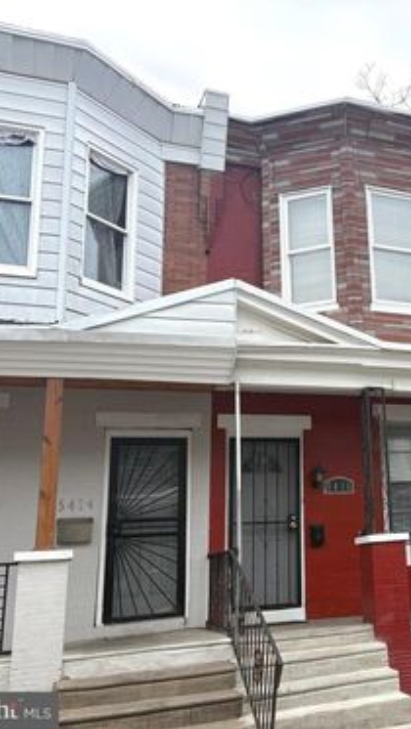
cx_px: 429
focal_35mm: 38
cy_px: 364
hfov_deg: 28.9
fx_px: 736
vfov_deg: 52.8
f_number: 1.6
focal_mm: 5.96
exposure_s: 1/2538
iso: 64
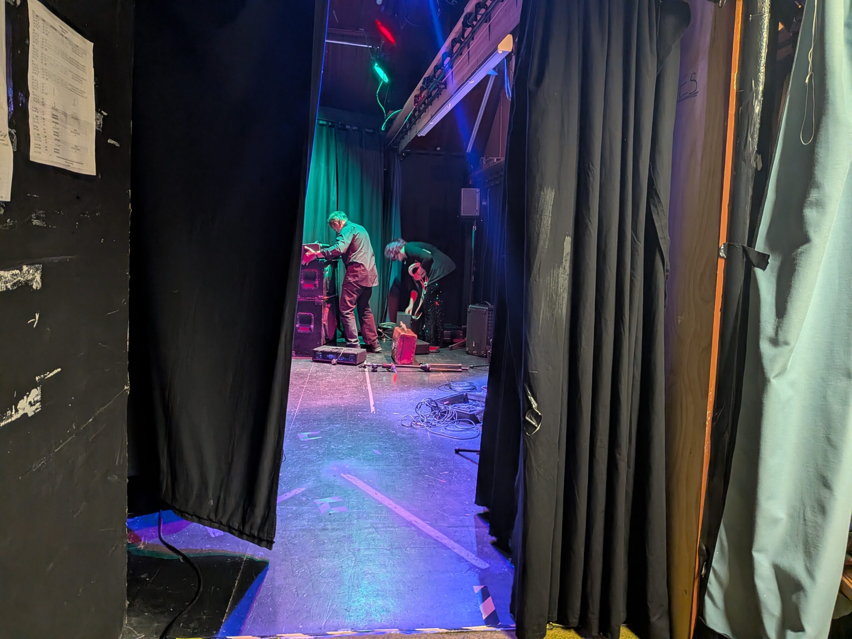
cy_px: 320
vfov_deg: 56.8
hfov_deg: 71.6
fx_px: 591
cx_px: 426
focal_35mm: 24
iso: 148
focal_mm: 4.53
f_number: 1.7
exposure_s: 1/50
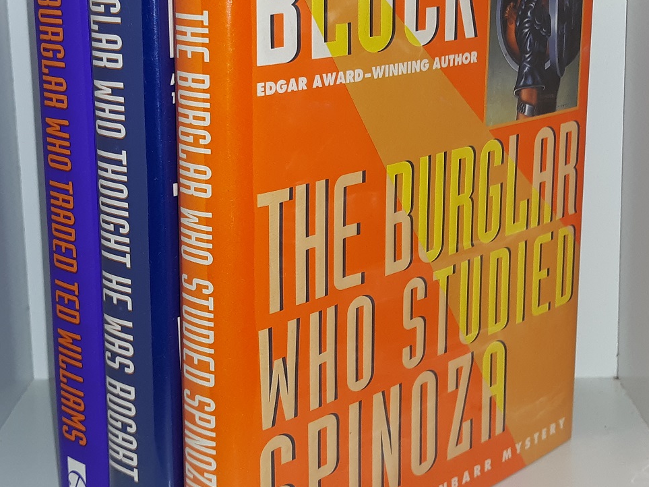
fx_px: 1125
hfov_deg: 32.2
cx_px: 296
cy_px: 148
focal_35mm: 60
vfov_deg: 24.2
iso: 50
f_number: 1.7
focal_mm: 3.7
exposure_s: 1/120
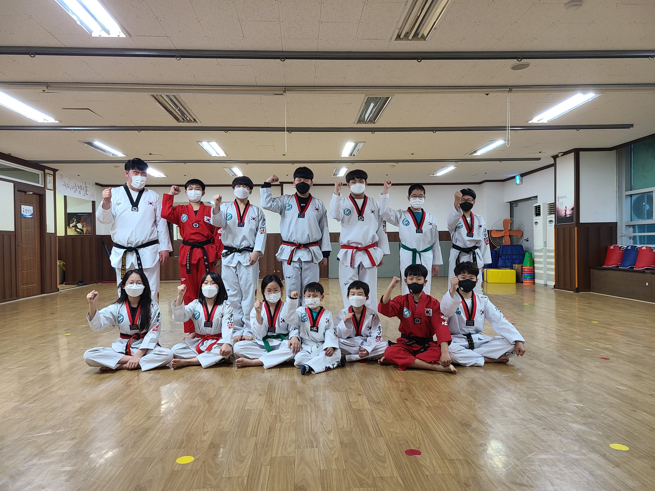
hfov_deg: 67.3
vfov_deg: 53.1
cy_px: 246
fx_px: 492
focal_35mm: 26
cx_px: 328
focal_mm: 5.4
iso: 200
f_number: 1.8
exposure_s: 1/59
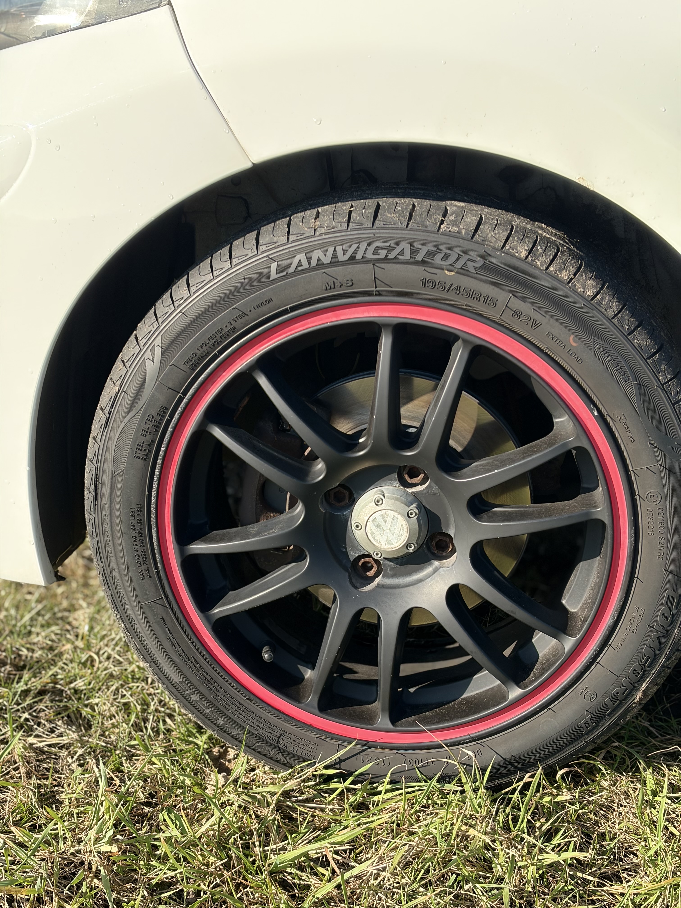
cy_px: 454
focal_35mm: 52
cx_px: 340
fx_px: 1364
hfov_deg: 28.0
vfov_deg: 36.8
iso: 50
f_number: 1.6
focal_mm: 5.96
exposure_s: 1/1393
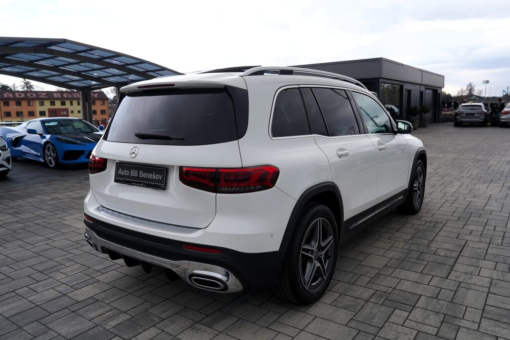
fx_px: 397
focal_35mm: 28
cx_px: 255
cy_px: 170
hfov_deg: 65.5
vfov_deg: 46.4
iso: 100
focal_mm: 28
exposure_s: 1/80
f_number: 4.5
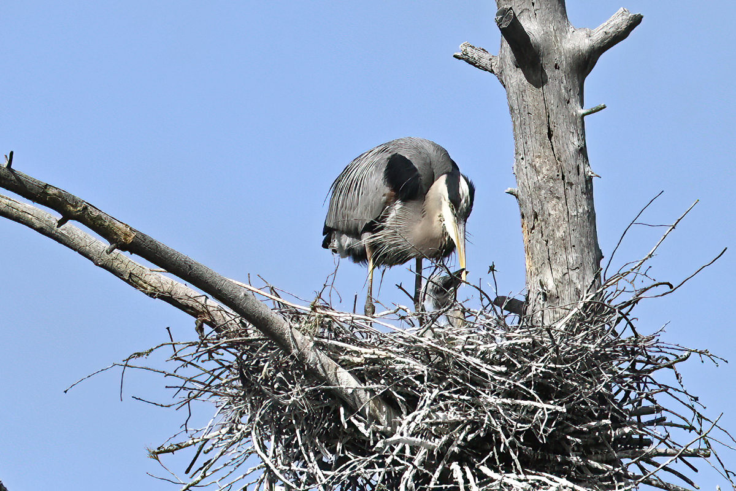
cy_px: 246
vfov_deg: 3.8
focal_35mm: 360
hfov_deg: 5.7
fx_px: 7359
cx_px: 368
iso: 800
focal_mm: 360
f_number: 9
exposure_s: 1/2500
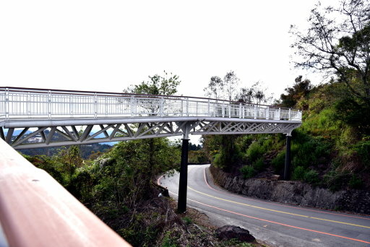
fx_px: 247
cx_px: 185
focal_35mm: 24
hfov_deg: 73.7
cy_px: 124
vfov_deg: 53.2
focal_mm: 24
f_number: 8
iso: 200
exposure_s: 1/200
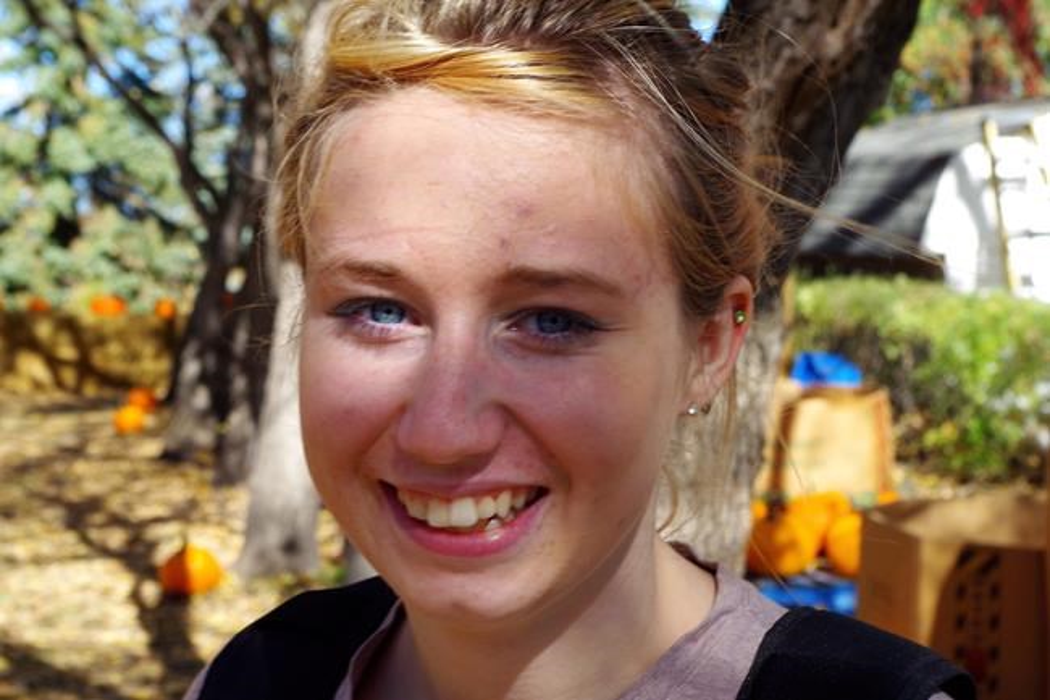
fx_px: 2187
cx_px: 525
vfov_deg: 18.2
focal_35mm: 75
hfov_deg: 27.0
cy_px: 350
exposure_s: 1/125
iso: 200
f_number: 11
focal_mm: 50
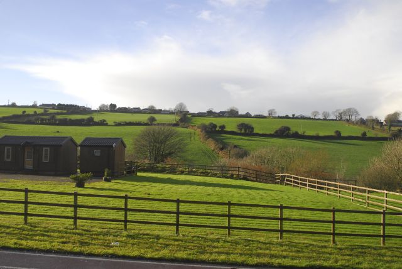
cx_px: 201
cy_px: 134
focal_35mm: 36
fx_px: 402
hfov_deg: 53.1
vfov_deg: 36.9
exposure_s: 1/2500
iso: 400
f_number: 2.8
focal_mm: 24
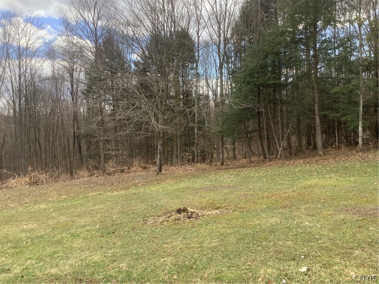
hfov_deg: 58.4
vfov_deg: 45.4
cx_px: 190
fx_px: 339
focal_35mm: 31
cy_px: 142
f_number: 2.4
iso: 25
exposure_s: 1/264
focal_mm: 3.3
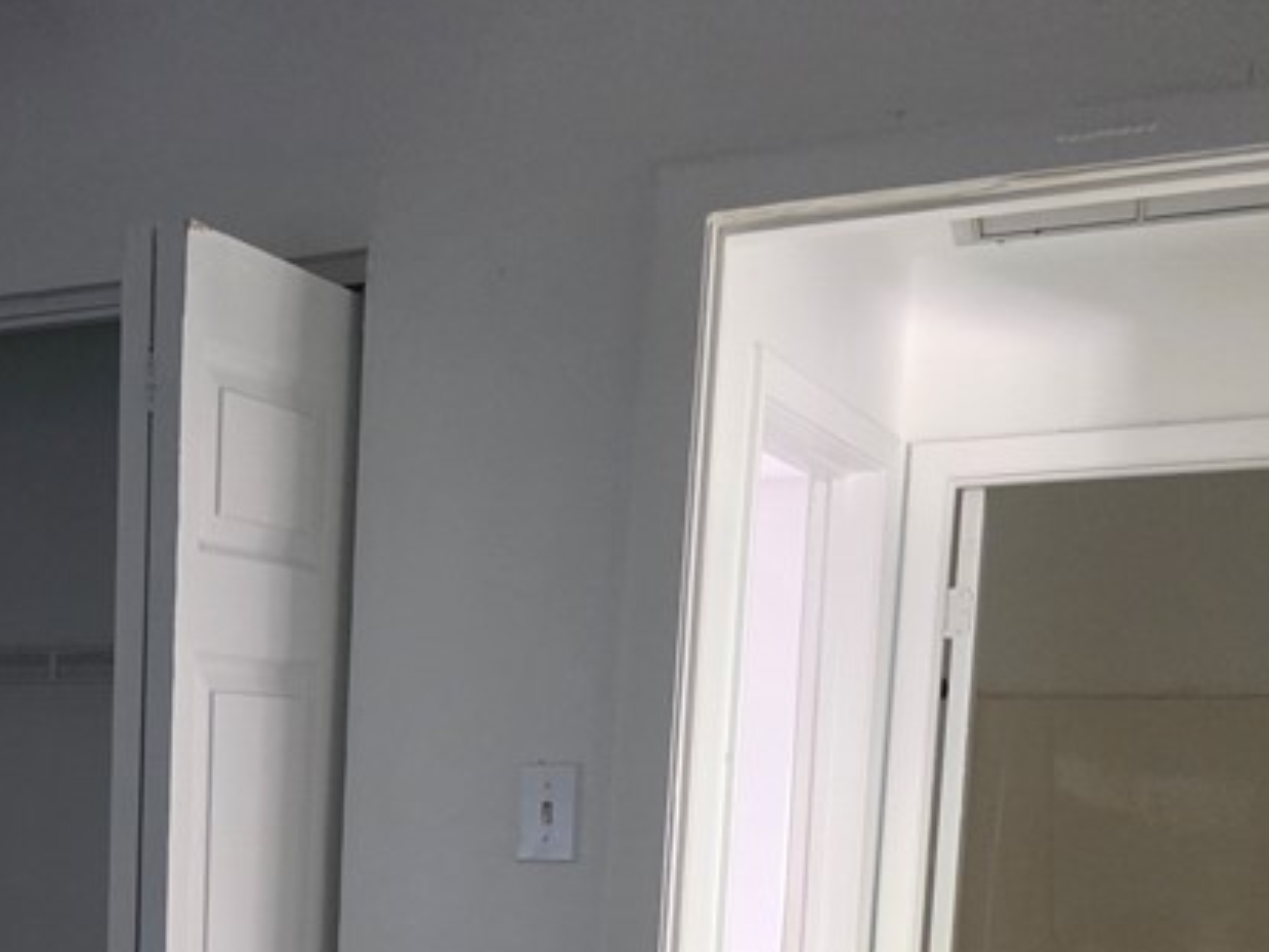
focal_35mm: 57
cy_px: 1023
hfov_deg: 31.1
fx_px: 2090
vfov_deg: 24.1
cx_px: -28
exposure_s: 1/120
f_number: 1.7
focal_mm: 6.3
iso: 2000
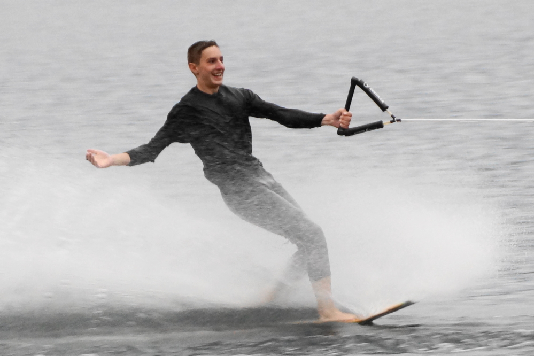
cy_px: 178
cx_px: 267
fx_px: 3560
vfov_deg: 5.7
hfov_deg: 8.6
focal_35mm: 240
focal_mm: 160
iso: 800
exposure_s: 1/250
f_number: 6.3
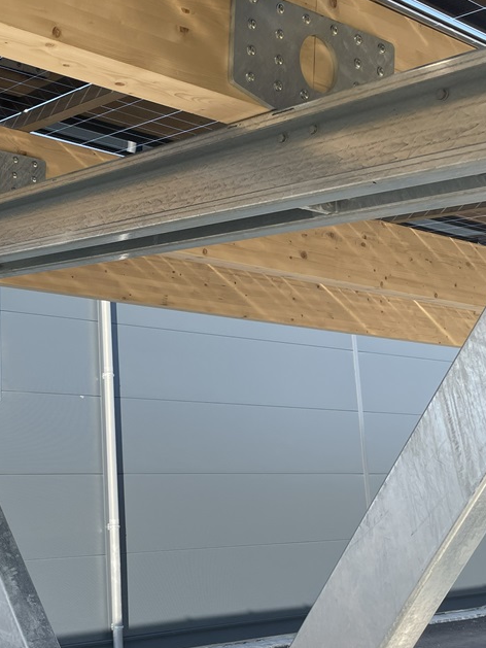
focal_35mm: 50
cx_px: 84
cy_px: 316
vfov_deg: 38.2
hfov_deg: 28.4
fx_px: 936
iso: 32
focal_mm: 4.2
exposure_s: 1/690
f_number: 1.6
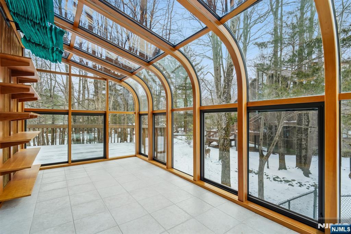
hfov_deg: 96.8
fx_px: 156
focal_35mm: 16
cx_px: 176
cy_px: 117
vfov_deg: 73.7
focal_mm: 16
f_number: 8
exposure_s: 1/200
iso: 400
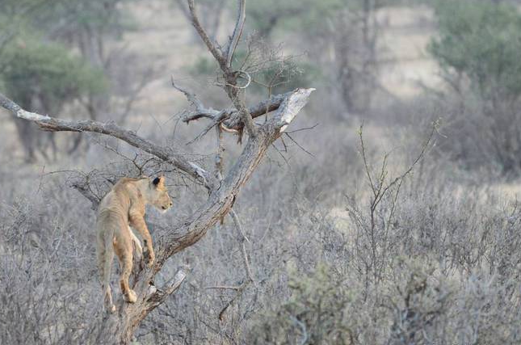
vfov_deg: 2.1
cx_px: 257
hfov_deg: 3.2
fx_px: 9401
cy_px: 184
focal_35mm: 651
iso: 4000
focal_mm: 400
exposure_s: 1/500
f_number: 5.6
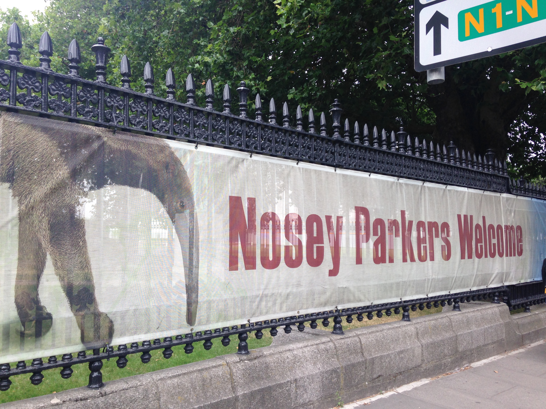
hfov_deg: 55.4
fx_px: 521
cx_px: 273
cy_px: 204
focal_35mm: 33
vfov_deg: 42.9
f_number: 2.4
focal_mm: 4.12
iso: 50
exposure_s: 1/323
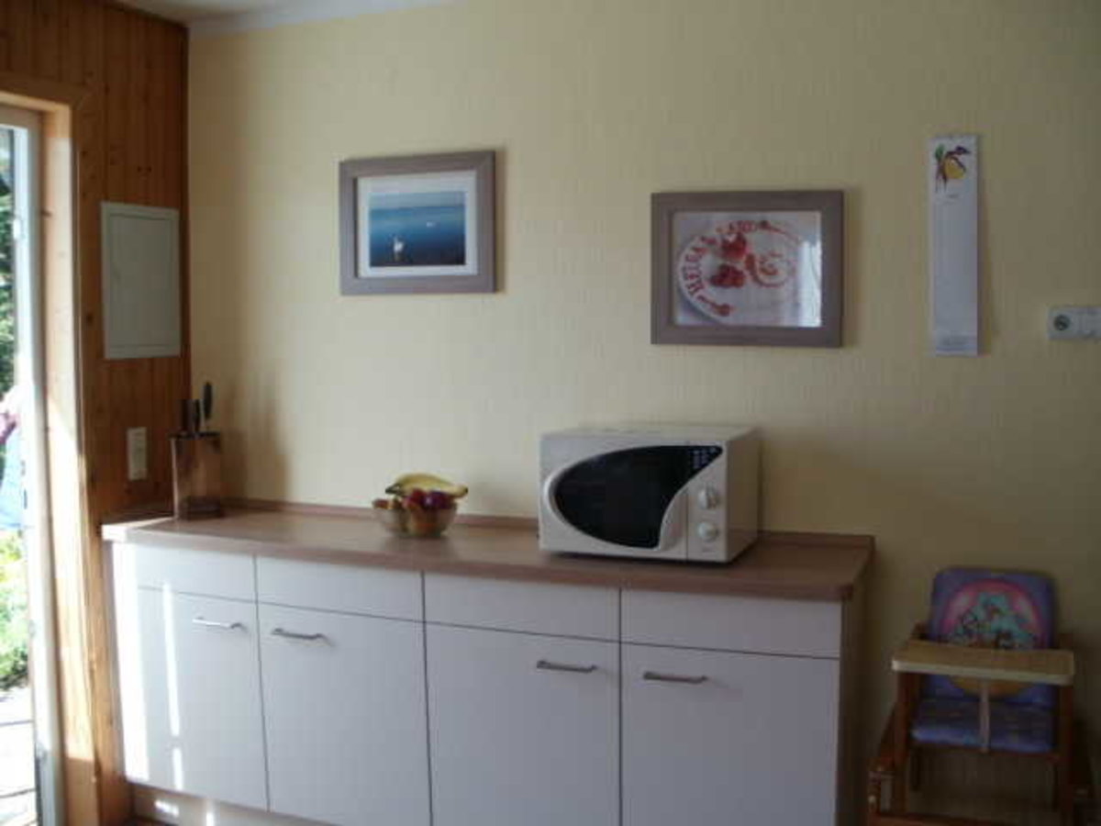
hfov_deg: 51.4
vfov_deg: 39.7
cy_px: 413
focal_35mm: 36
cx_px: 550
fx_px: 1145
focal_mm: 6.3
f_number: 3.5
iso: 100
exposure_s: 1/80
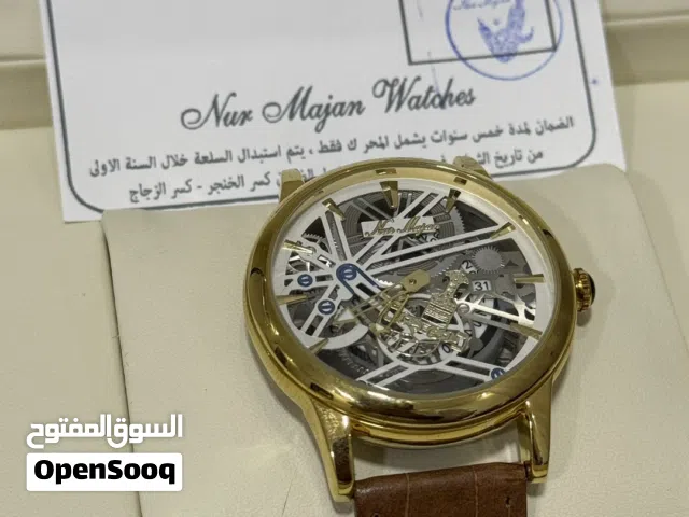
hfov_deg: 39.7
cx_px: 344
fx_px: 955
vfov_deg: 30.3
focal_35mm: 48
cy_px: 258
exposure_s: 1/60
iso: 100
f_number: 1.78
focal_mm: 6.76
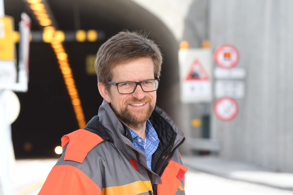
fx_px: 1465
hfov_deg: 11.4
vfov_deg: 7.6
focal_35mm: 180
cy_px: 98
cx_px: 146
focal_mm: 120
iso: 200
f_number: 5
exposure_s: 1/250
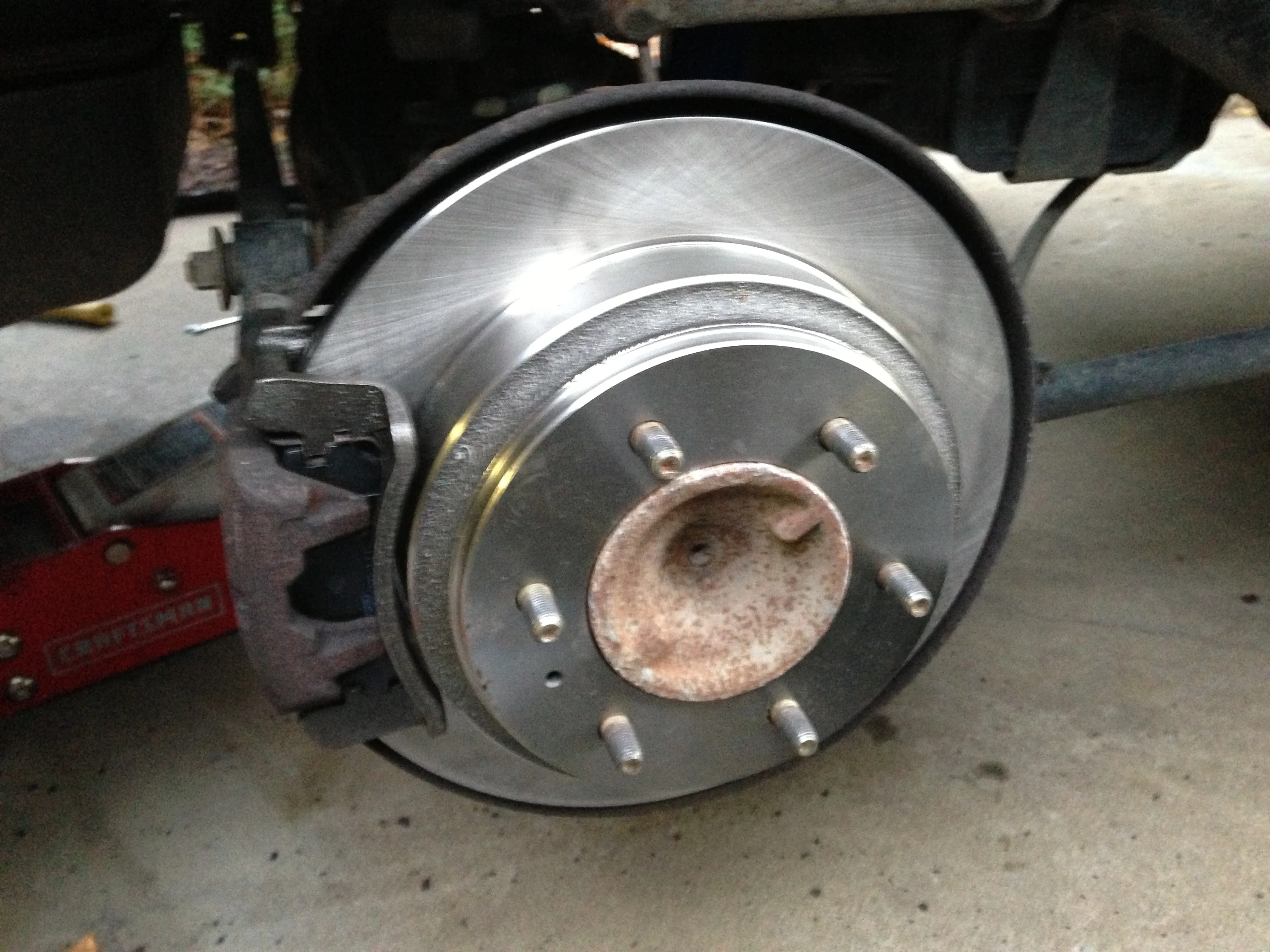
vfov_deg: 42.9
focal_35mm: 33
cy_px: 476
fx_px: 1211
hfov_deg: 55.4
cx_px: 635
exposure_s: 1/15
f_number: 2.4
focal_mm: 4.13
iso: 500
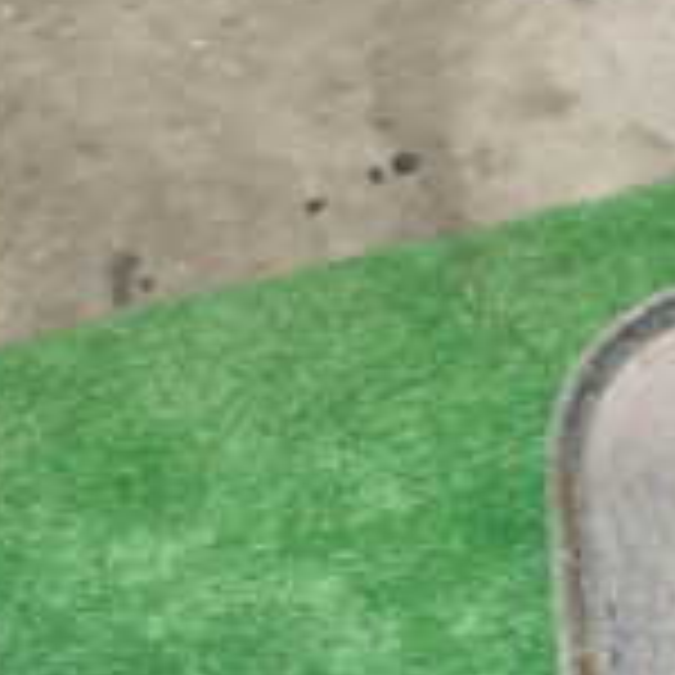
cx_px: 994
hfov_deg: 15.3
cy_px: 657
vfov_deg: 16.1
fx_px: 2339
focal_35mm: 106
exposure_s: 1/30
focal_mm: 5.4
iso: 320
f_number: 2.3
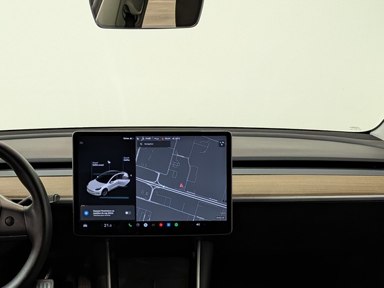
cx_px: 162
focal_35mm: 44
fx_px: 488
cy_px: 213
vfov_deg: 32.3
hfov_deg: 42.8
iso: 89
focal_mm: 4.53
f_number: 1.7
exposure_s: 1/24
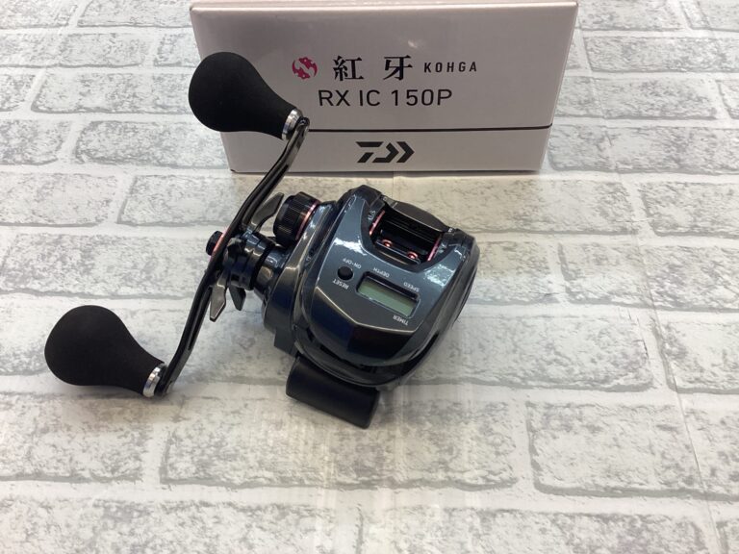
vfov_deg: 45.4
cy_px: 277
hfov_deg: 58.4
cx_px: 370
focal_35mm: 31
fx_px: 662
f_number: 2.4
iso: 50
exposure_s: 1/120
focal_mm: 3.3
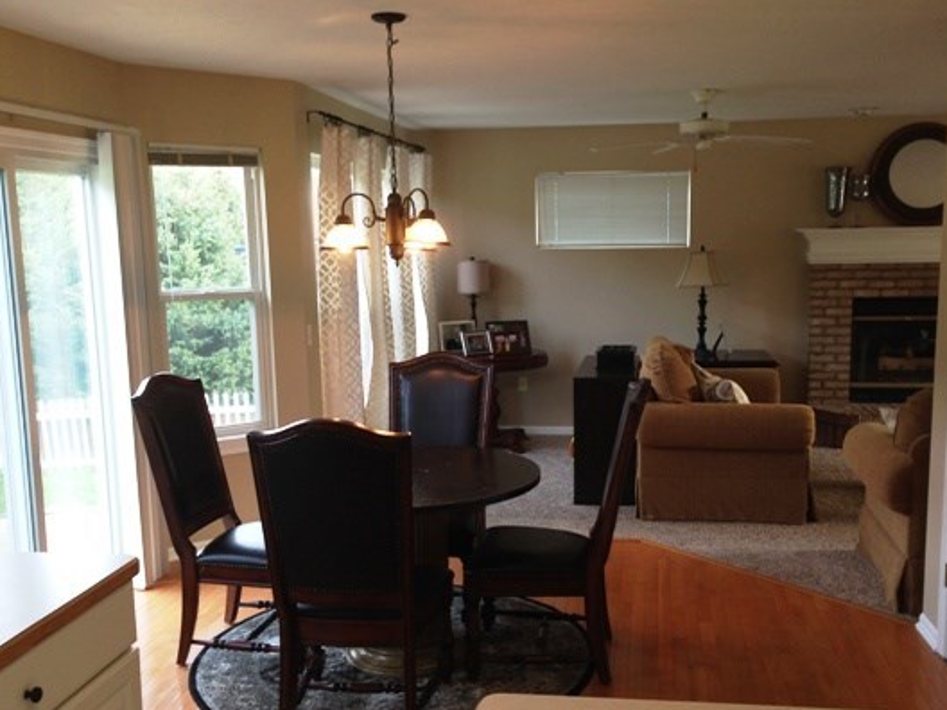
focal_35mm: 40
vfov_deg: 35.9
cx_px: 515
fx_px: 1094
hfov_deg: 46.7
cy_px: 396
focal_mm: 4.12
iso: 64
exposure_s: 1/40
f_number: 2.4
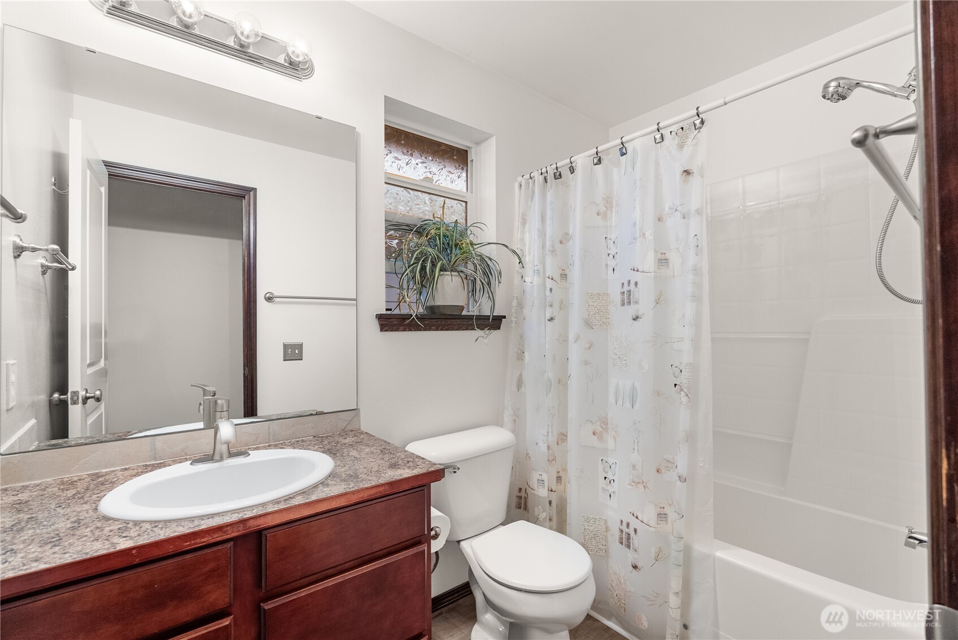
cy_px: 320
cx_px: 479
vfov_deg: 73.8
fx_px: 426
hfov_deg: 96.7
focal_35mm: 16
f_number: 5
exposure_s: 1/25
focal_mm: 16
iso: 800
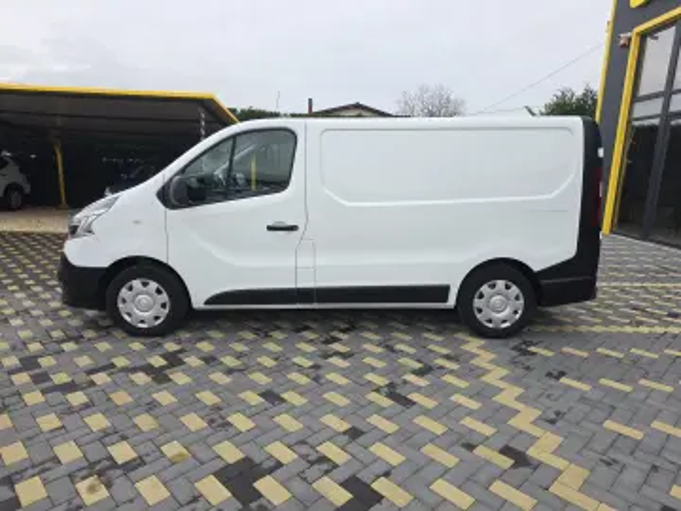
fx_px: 452
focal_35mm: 23
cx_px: 340
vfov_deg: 58.9
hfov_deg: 73.9
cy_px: 256
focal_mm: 6.25
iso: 16
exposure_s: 1/100
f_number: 1.7
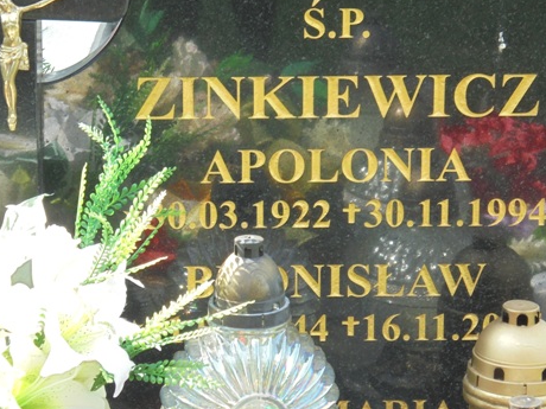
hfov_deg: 13.3
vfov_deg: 10.0
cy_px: 198
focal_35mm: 149
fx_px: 2350
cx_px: 254
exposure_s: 1/80
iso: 100
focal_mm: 19.2
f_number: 5.1
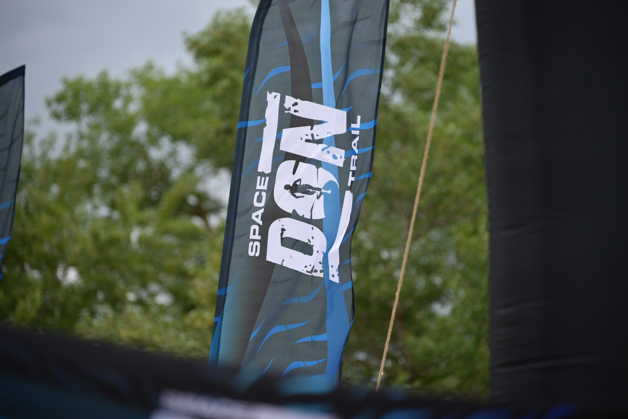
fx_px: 2233
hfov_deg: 16.0
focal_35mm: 128
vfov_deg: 10.7
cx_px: 314
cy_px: 210
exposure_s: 1/800
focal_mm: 128
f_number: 2.8
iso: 80
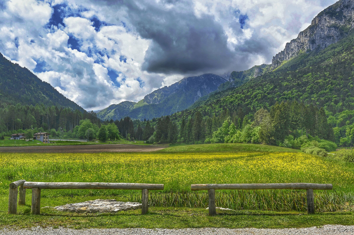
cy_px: 118
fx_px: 364
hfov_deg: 51.9
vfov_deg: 35.9
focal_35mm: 37
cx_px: 177
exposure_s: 1/40
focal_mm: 37
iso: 110
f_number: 20
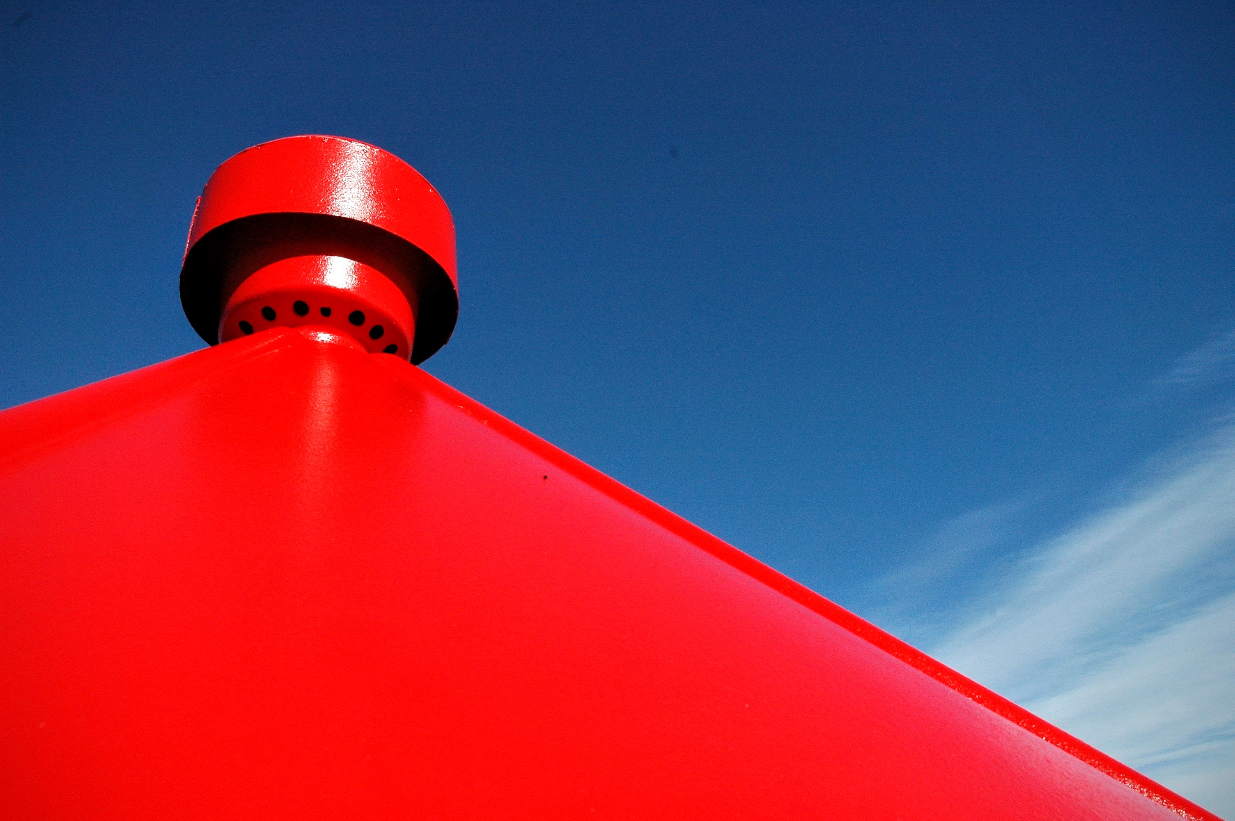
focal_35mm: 27
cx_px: 618
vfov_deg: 47.8
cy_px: 410
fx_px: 925
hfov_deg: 67.4
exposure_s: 1/800
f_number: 14
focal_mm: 18
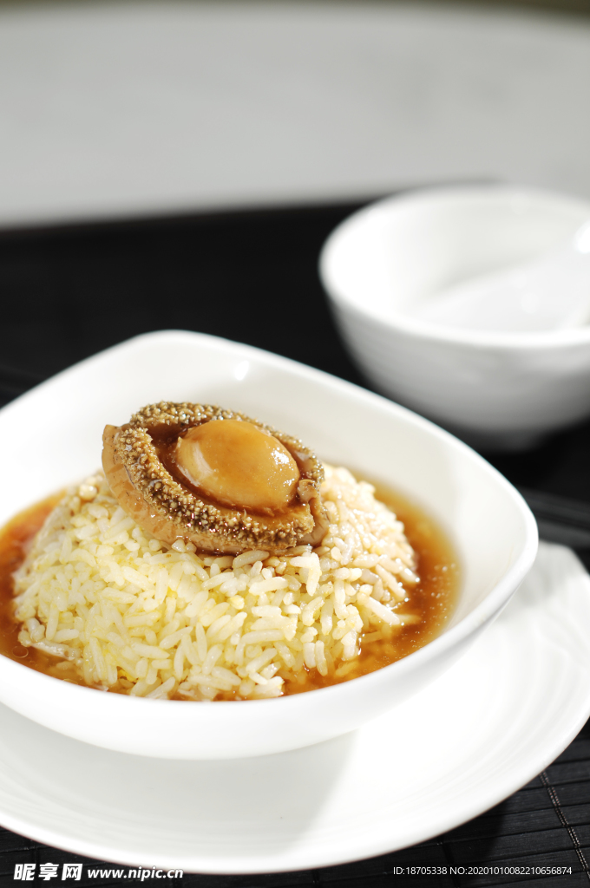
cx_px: 295
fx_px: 1849
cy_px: 444
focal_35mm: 75
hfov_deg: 18.1
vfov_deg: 27.0
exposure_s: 1/200
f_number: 2.8
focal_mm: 50
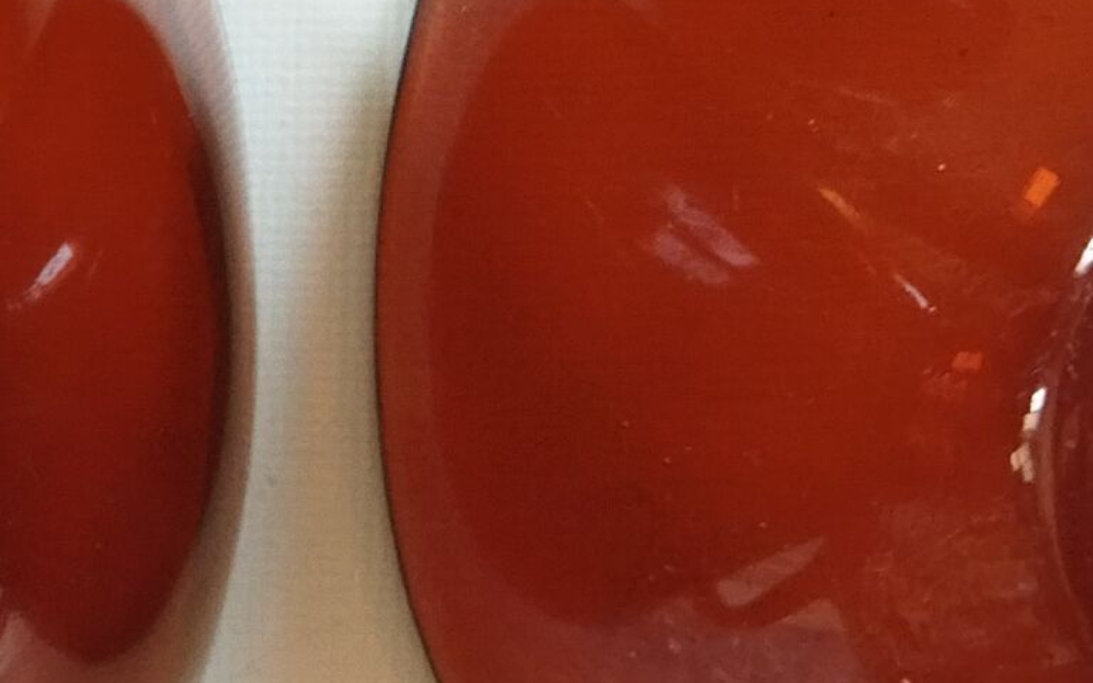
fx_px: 4438
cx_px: -433
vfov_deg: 8.5
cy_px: -451
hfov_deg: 13.4
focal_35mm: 149
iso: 125
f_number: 1.79
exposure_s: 1/50
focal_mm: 4.71
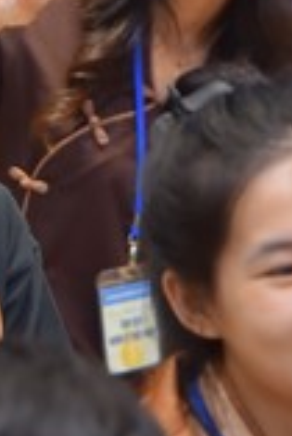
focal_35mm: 497
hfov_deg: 2.8
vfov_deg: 4.1
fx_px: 6033
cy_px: 280
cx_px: -174
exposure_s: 1/100
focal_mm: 120
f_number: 5
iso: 1600
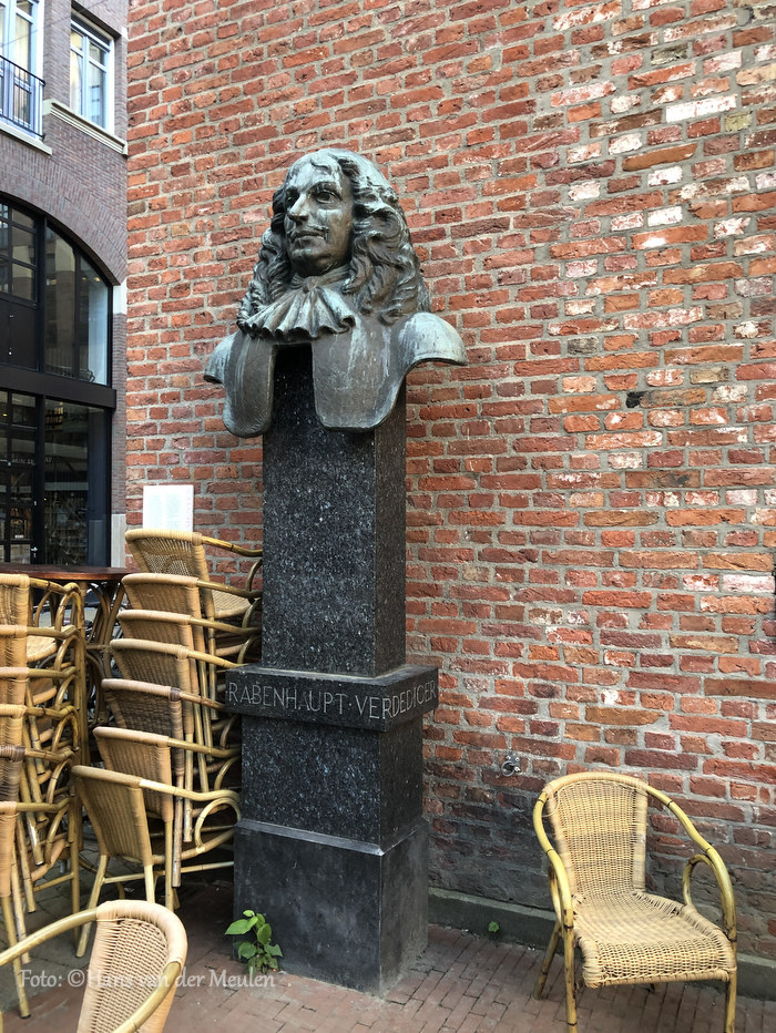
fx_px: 836
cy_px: 516
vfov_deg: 63.4
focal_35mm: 28
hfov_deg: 49.8
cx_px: 388
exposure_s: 1/33
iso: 40
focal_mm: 3.99
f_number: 1.8
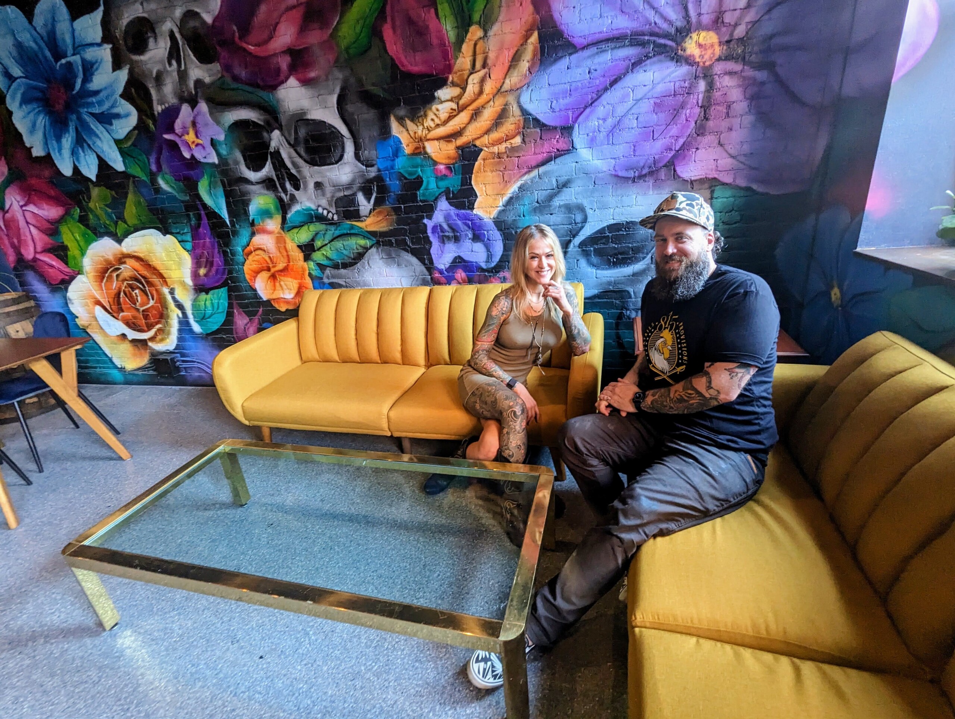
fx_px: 442
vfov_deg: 78.3
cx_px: 478
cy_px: 360
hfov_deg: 94.4
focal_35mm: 16
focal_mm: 2.35
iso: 383
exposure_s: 1/45.2
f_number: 2.2
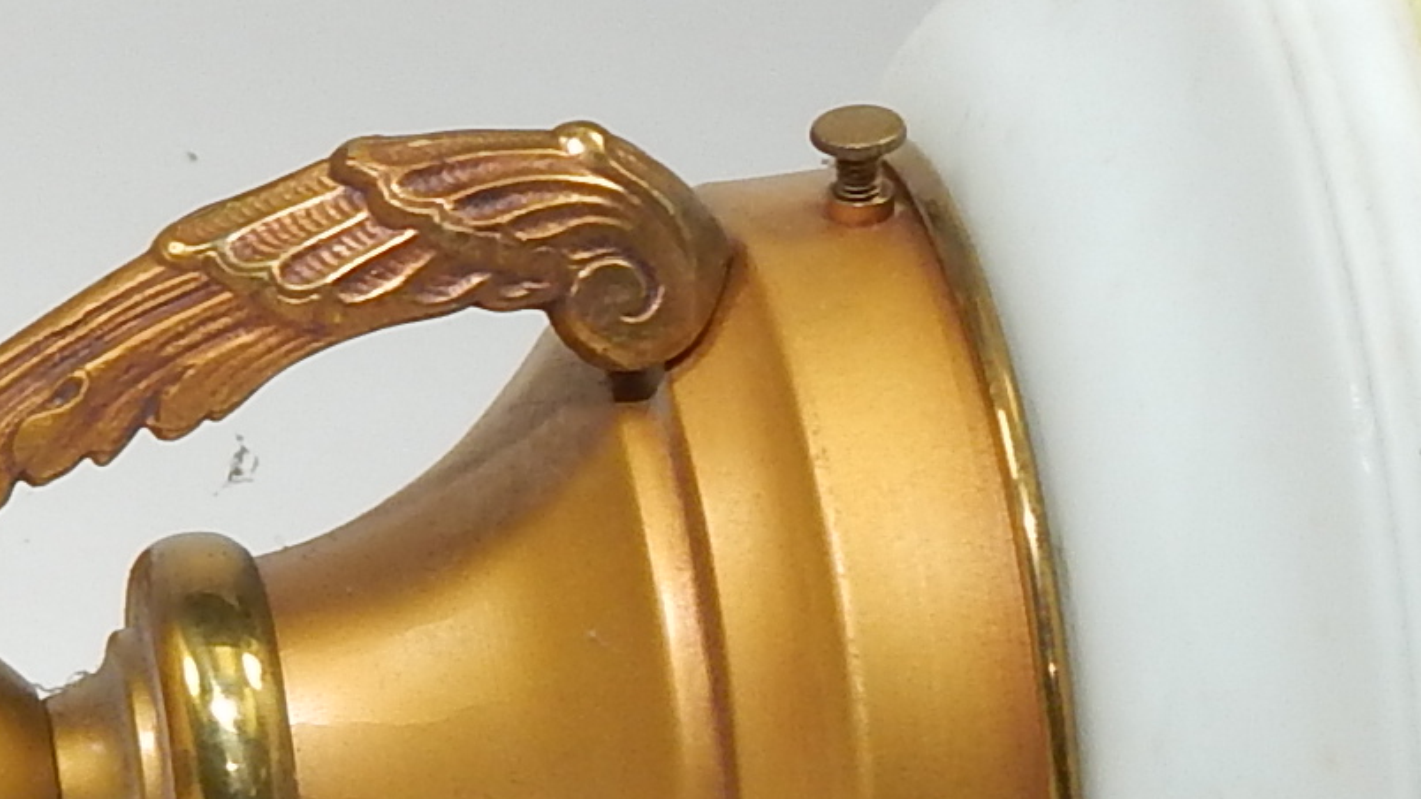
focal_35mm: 168
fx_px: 6329
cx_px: -1181
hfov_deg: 11.8
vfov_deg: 7.2
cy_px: 707
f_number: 3.4
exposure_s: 1/125
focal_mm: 6.8
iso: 125
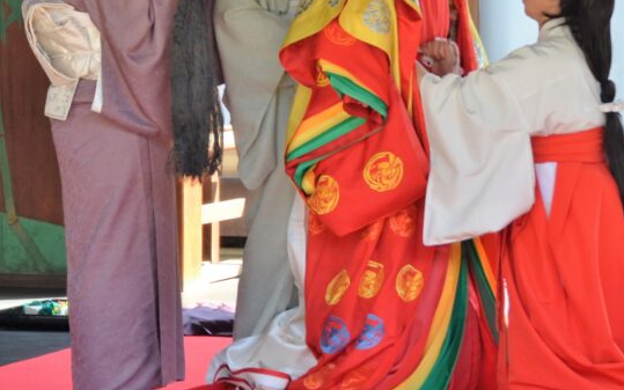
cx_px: 379
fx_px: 3453
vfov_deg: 6.5
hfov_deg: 10.3
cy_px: 80
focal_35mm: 203
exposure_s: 1/125
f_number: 5.6
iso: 400
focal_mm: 70
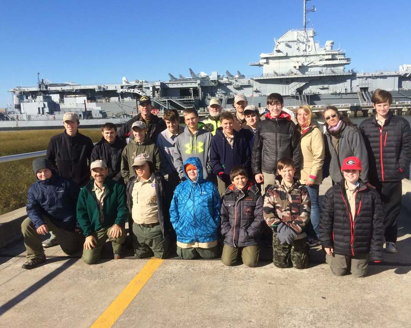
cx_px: 222
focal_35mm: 32
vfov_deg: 45.8
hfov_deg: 55.6
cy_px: 165
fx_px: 389
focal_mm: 4.12
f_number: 2.2
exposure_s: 1/1866
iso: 32
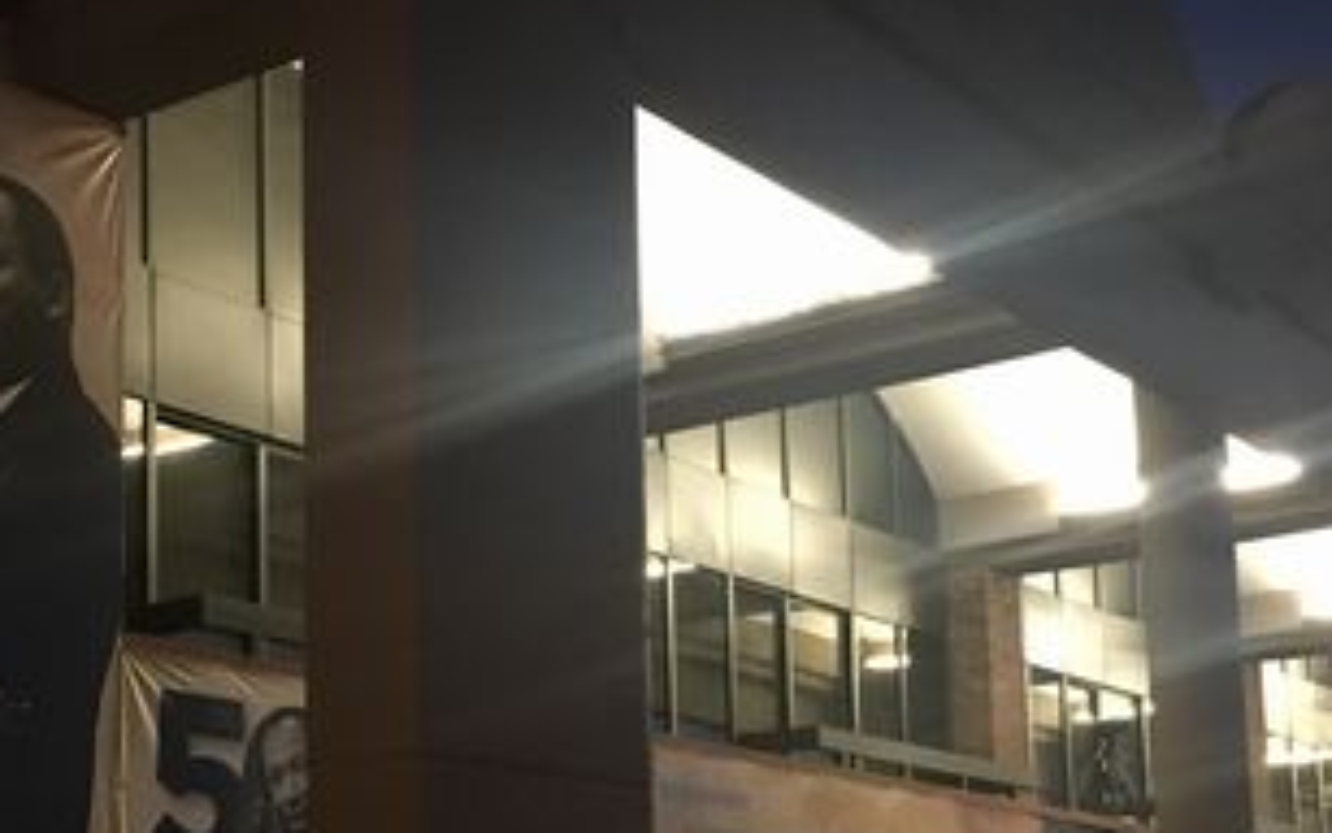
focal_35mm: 64
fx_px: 2324
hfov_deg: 31.7
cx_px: 434
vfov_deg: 20.0
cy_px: 707
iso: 320
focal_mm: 4.15
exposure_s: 1/15
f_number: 2.2
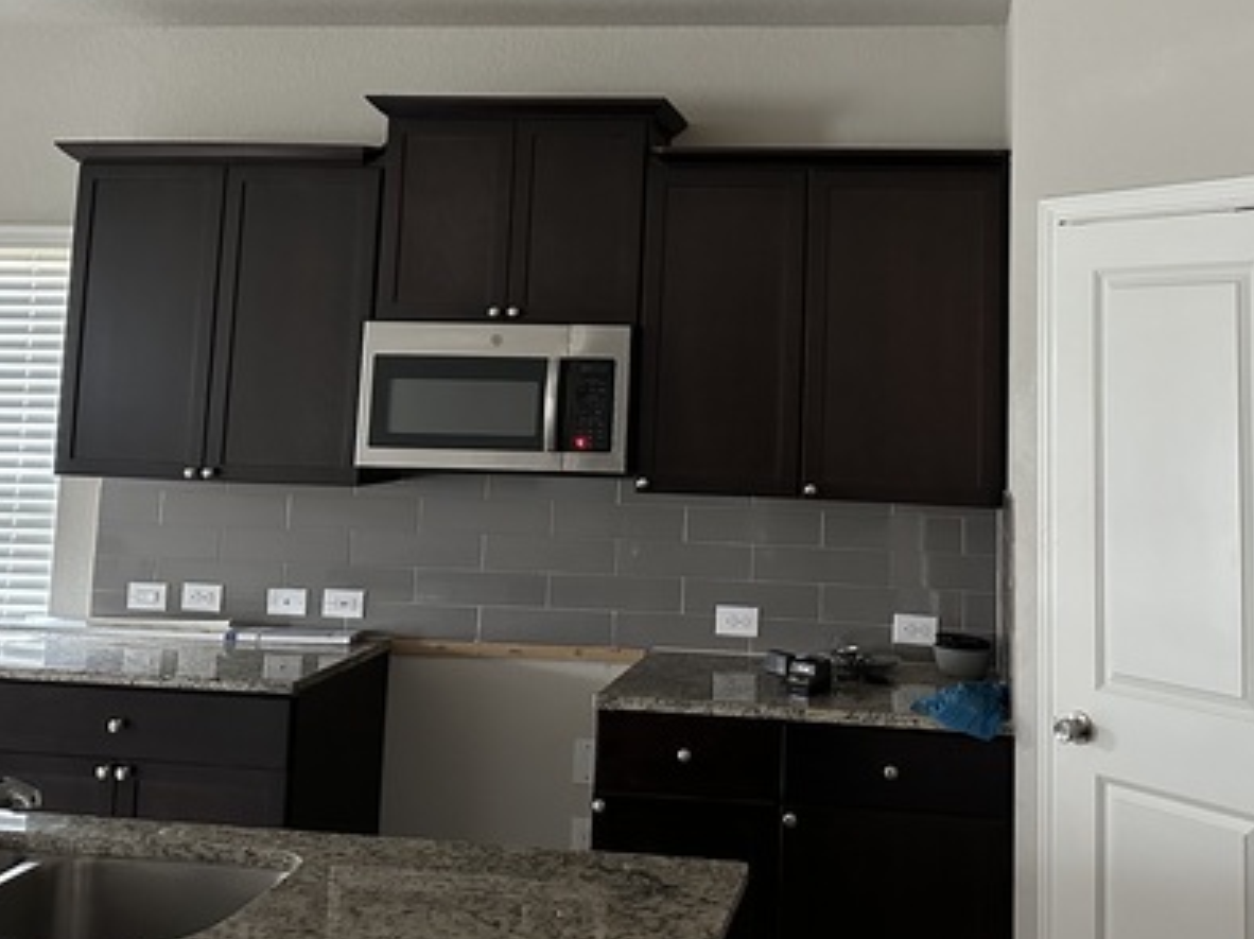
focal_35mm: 39
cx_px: 757
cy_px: 220
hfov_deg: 47.6
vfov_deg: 35.8
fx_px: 1412
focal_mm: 6.86
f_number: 1.78
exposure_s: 1/47
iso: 1000
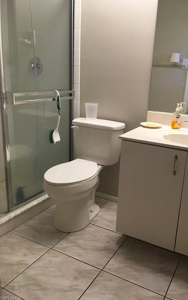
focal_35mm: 31
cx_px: 113
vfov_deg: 61.2
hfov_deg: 40.4
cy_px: 150
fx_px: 254
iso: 40
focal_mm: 4.15
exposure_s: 1/30
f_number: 2.2
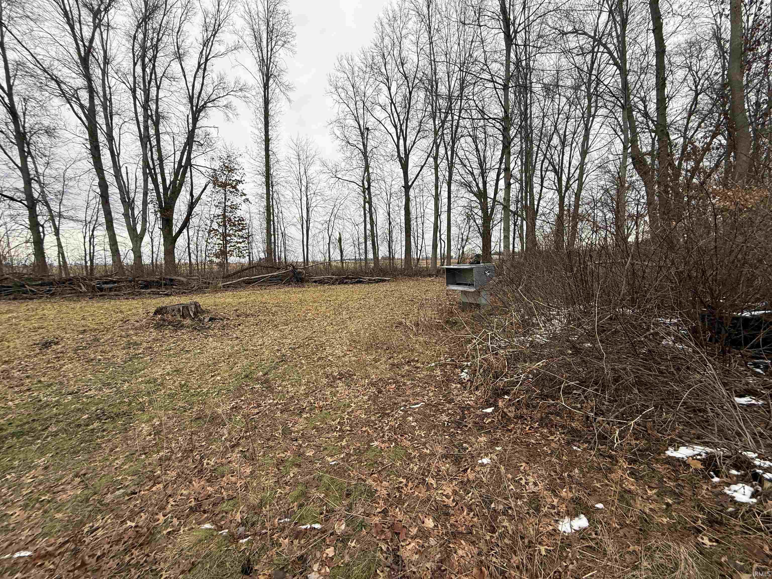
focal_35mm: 14
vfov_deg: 85.7
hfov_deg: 102.1
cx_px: 386
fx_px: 312
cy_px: 290
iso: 50
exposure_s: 1/159
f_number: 2.2
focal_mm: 2.22
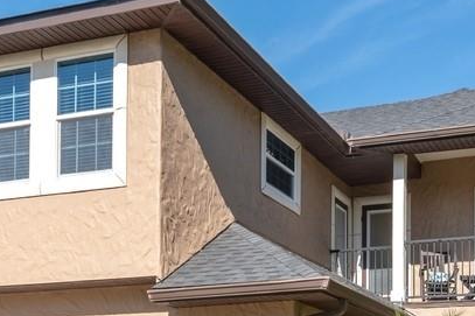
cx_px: 328
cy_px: 398
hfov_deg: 33.6
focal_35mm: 59
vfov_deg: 21.1
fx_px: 778
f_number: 8
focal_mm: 15
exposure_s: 1/250
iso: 200
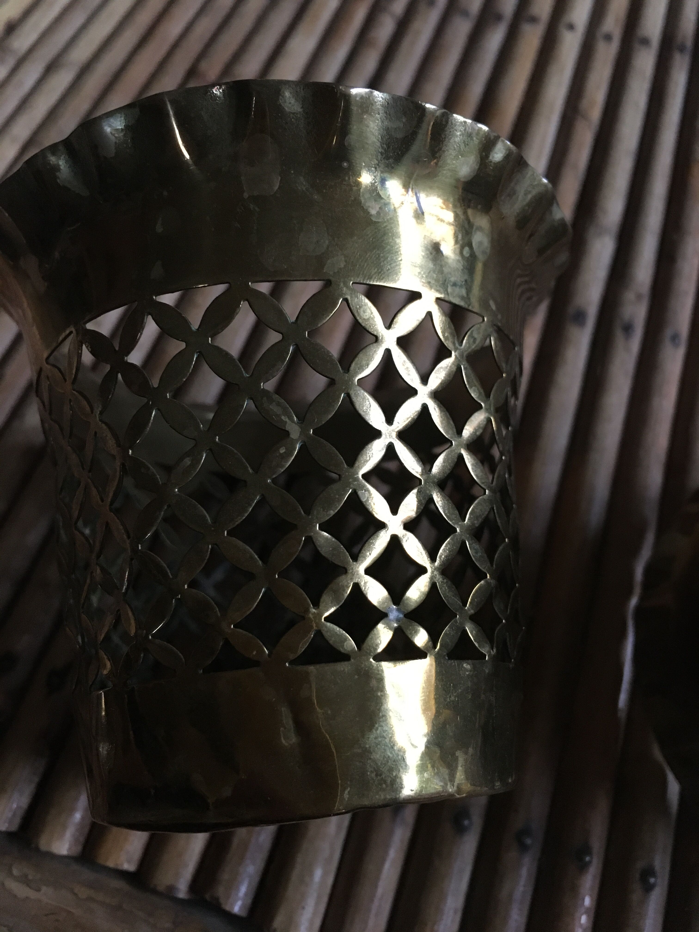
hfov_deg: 48.2
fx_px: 781
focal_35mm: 29
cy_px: 466
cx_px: 350
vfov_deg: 61.7
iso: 200
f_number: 2.2
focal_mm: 4.15
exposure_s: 1/17
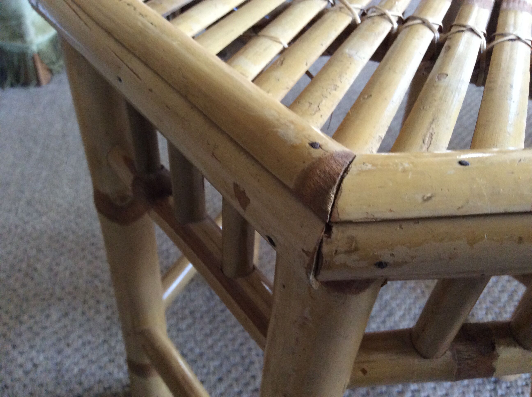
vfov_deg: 44.1
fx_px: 491
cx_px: 266
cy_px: 198
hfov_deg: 56.9
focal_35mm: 32
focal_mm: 3.3
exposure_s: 1/25
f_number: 2.4
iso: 200
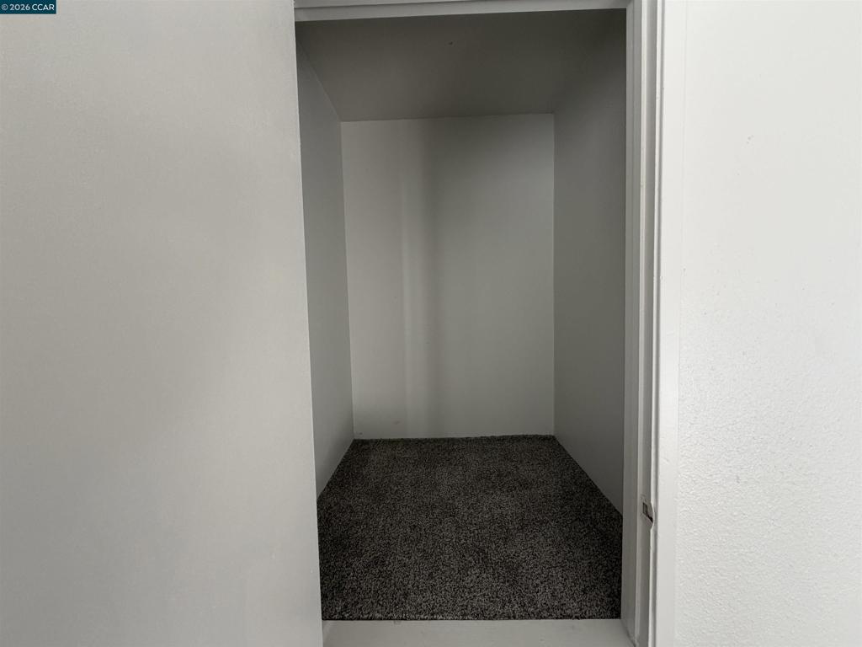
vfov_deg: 85.7
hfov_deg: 102.1
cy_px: 324
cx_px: 431
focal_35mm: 14
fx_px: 349
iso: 125
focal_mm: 2.22
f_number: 2.2
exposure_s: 1/121
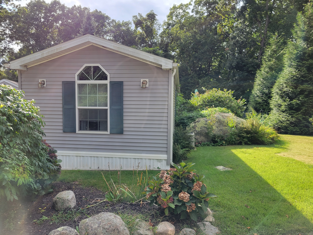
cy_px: 118
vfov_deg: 53.1
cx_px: 156
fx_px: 235
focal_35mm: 26
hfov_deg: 67.3
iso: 40
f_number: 1.8
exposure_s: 1/686
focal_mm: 5.4
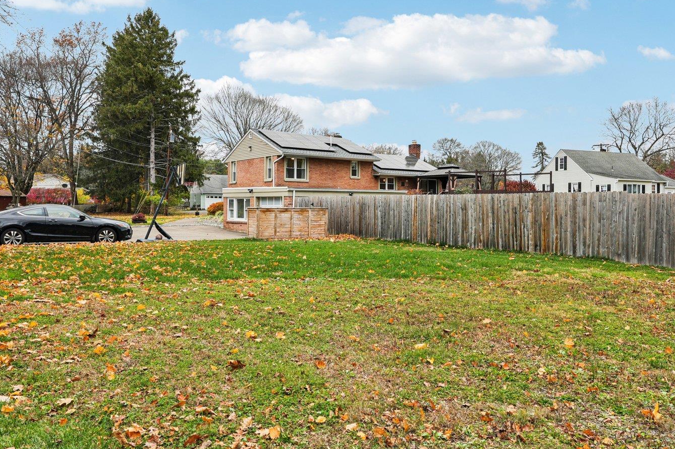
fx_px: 558
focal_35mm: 30
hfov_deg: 62.2
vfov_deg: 43.9
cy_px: 209
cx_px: 371
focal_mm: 19.5
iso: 100
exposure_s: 1/30
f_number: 9
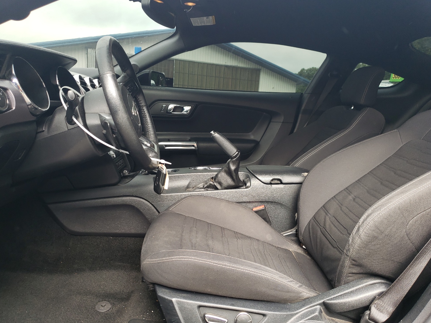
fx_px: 336
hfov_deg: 65.3
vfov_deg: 51.4
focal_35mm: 27
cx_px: 218
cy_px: 162
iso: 50
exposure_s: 1/115
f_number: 1.5
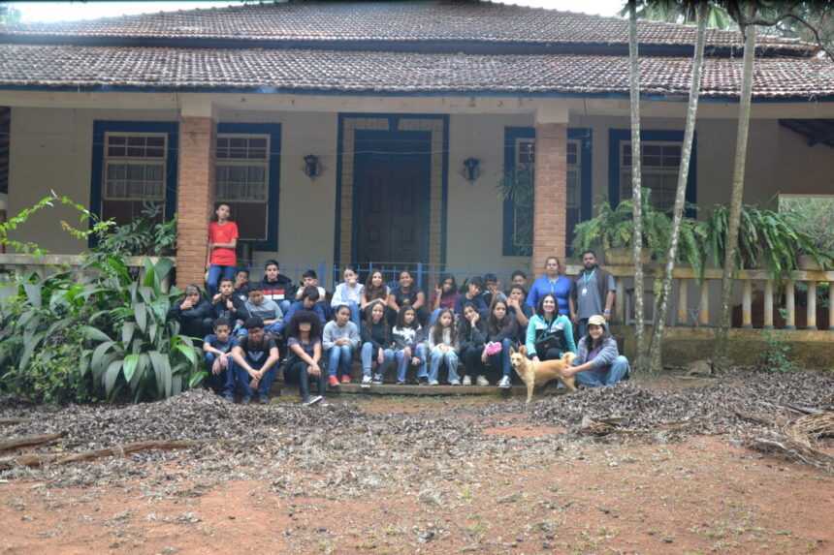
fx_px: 834
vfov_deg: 36.9
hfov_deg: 53.1
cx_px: 417
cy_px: 278
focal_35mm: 36
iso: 400
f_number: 5
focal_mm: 24
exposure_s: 1/100
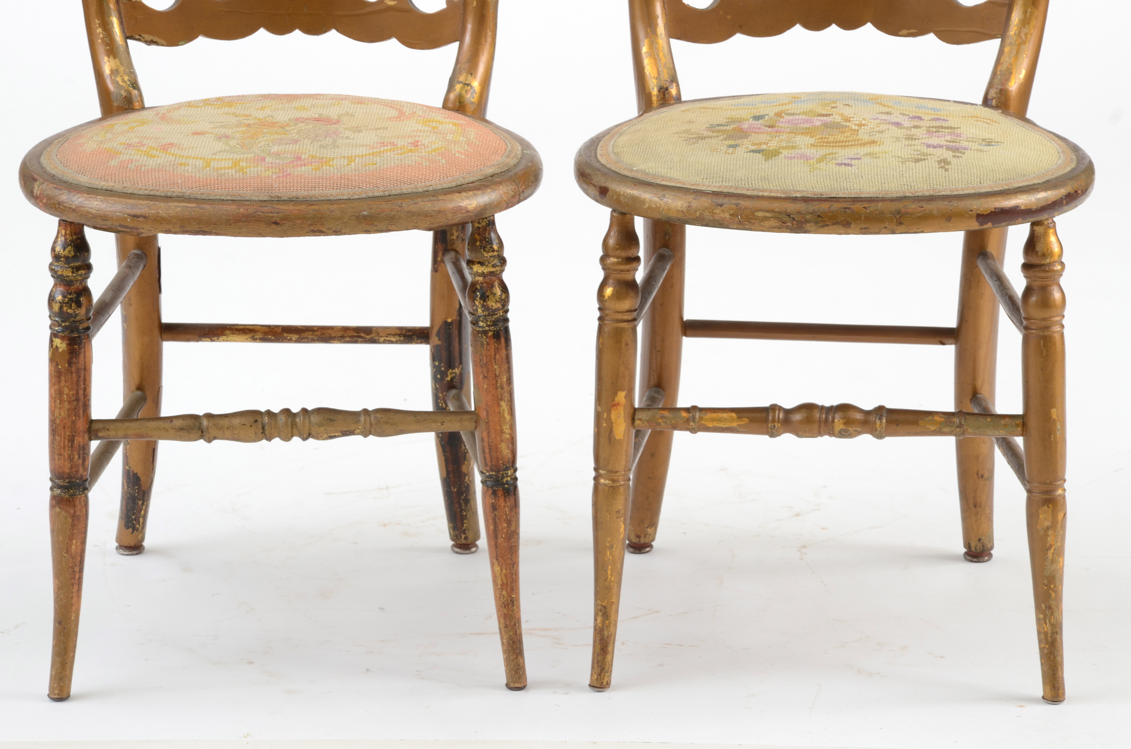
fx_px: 3997
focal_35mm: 128
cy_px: 374
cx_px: 566
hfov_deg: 16.1
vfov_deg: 10.7
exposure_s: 1/125
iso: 200
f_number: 10
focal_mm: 85
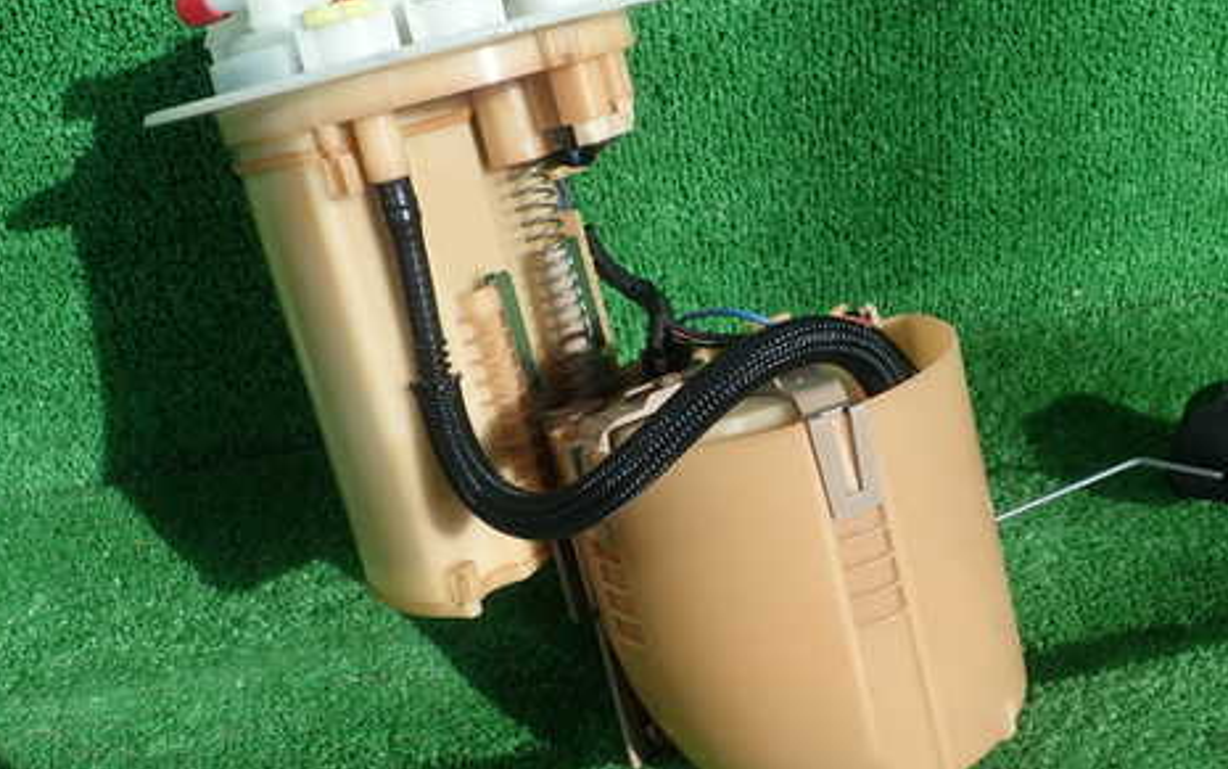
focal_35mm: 41
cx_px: 716
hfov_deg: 48.0
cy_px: 351
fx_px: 1373
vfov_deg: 31.3
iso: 100
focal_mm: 5.5
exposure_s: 1/125
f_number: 3.2
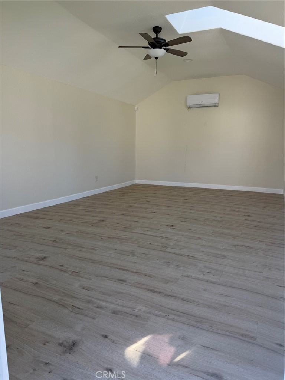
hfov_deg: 56.8
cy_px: 190
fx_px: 263
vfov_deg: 71.6
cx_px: 142
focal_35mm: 24
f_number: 1.78
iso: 64
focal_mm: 6.76
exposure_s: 1/279
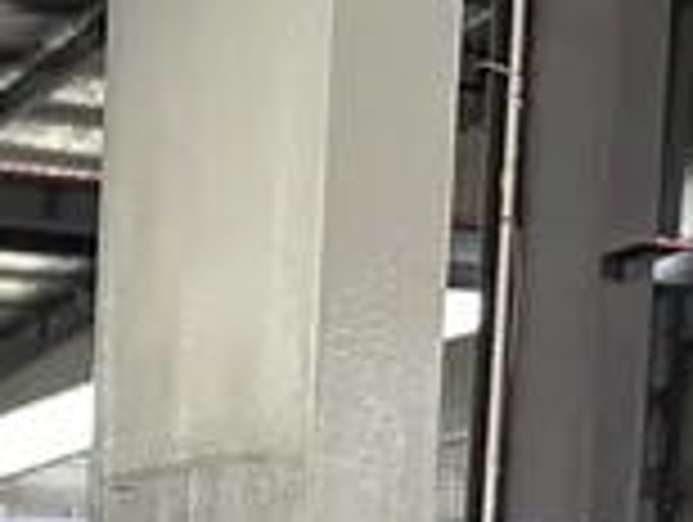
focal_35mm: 112
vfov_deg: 11.4
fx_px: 2246
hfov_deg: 15.1
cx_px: -576
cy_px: 1179
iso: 160
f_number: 1.78
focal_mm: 6.86
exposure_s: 1/121
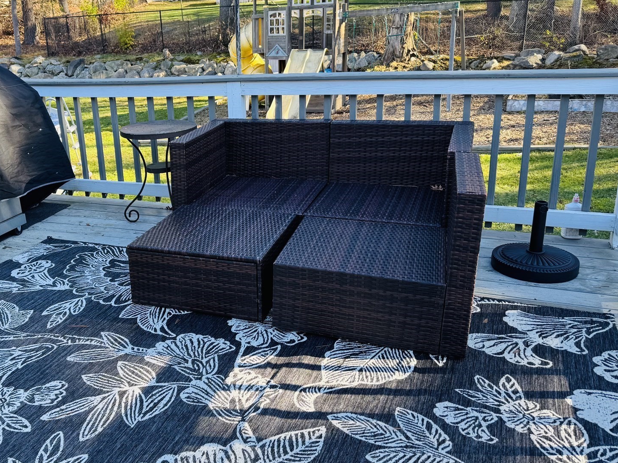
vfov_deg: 41.7
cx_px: 189
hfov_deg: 52.6
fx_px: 607
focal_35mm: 34
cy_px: 212
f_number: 1.78
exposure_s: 1/331
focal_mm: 6.76
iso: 80
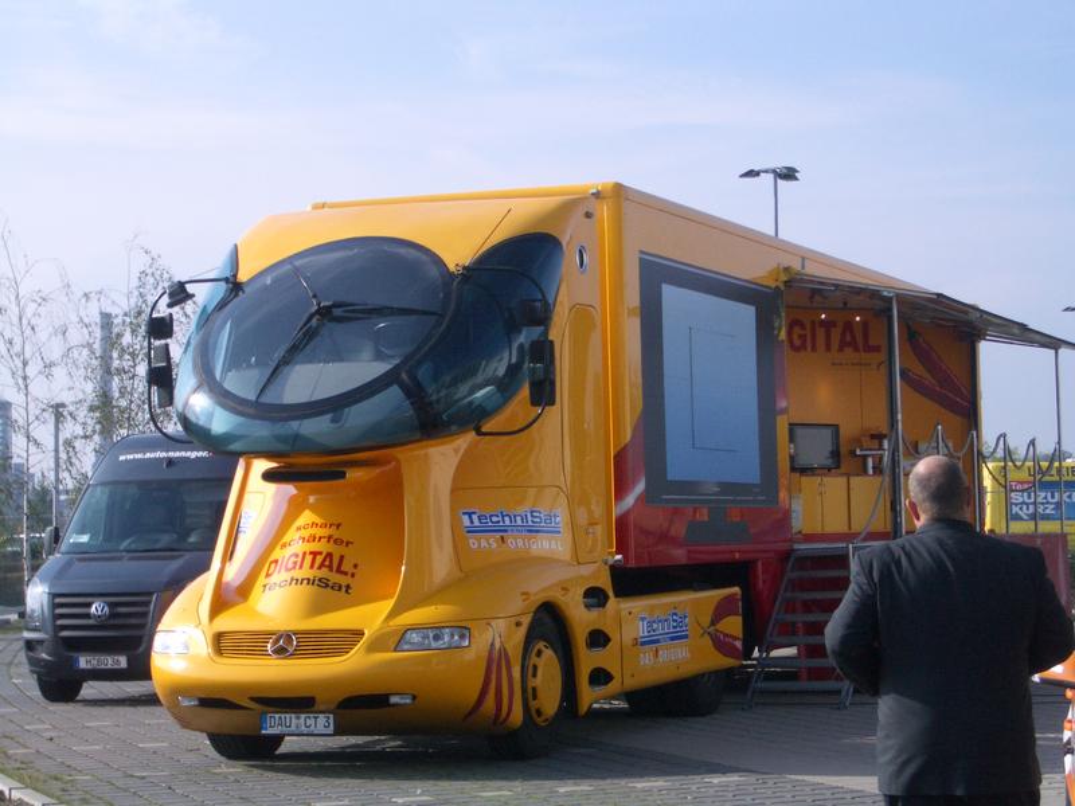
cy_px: 403
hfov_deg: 22.3
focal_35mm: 88
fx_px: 2733
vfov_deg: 16.8
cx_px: 538
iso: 100
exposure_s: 1/250
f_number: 7
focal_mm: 14.6
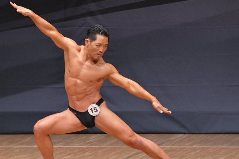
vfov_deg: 3.1
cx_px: 97
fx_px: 2901
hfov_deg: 4.7
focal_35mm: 437
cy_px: 81
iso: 6400
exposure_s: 1/400
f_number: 5.6
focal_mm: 230
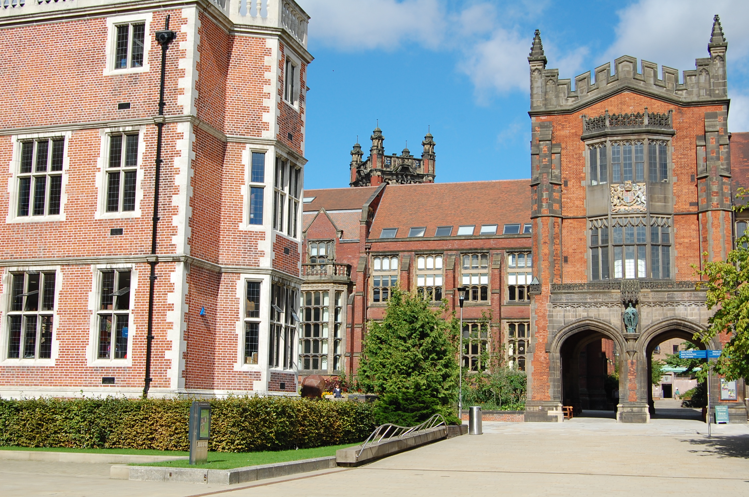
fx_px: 997
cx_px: 374
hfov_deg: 41.2
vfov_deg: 28.0
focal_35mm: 48
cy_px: 248
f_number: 10
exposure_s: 1/400
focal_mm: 32
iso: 200
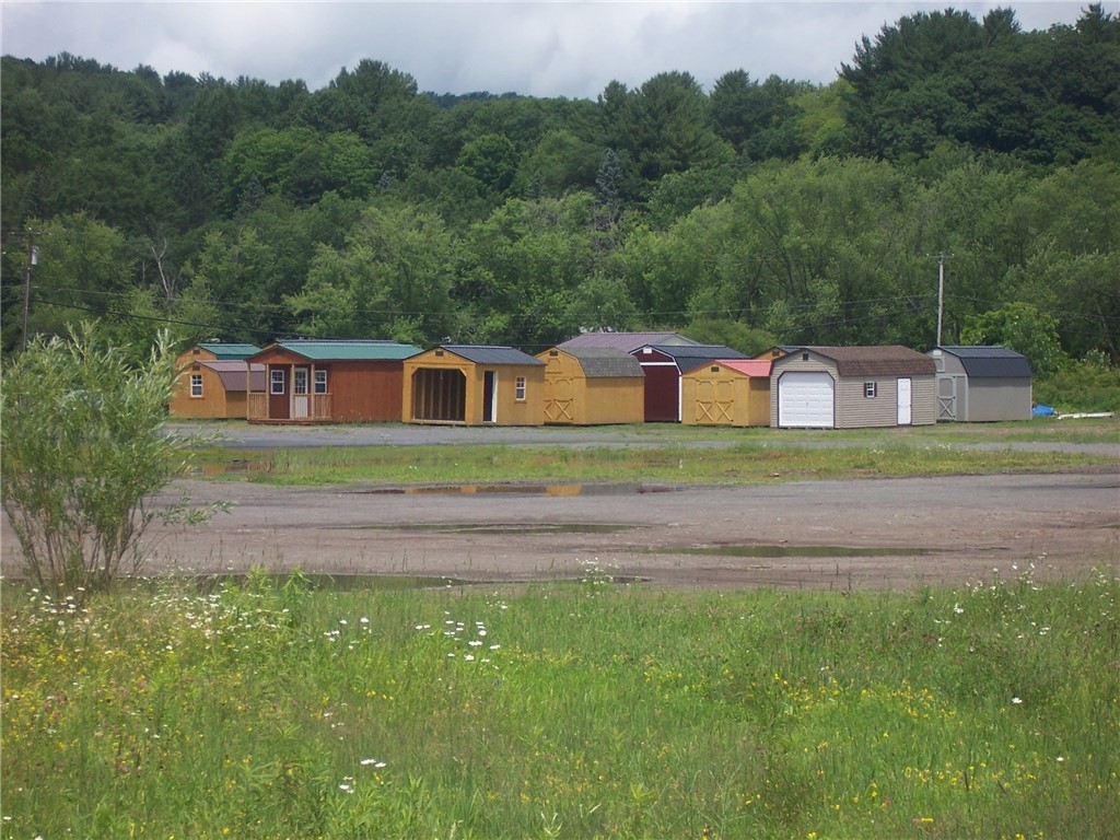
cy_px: 420
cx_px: 560
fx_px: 4271
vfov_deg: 11.2
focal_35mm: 132
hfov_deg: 14.9
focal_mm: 22
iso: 80
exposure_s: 1/500
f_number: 4.8
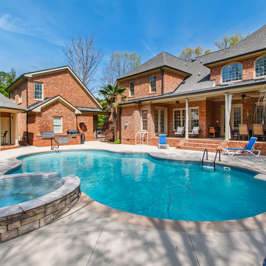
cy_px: 130
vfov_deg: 74.8
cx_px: 156
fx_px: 174
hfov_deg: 74.2
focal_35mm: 20
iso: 100
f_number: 8
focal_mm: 10
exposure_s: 1/160
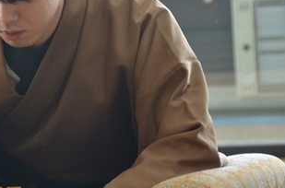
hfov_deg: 6.7
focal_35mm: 306
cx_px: 15
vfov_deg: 4.5
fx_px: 2415
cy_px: 61
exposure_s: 1/60
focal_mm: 105
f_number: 5.3
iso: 400
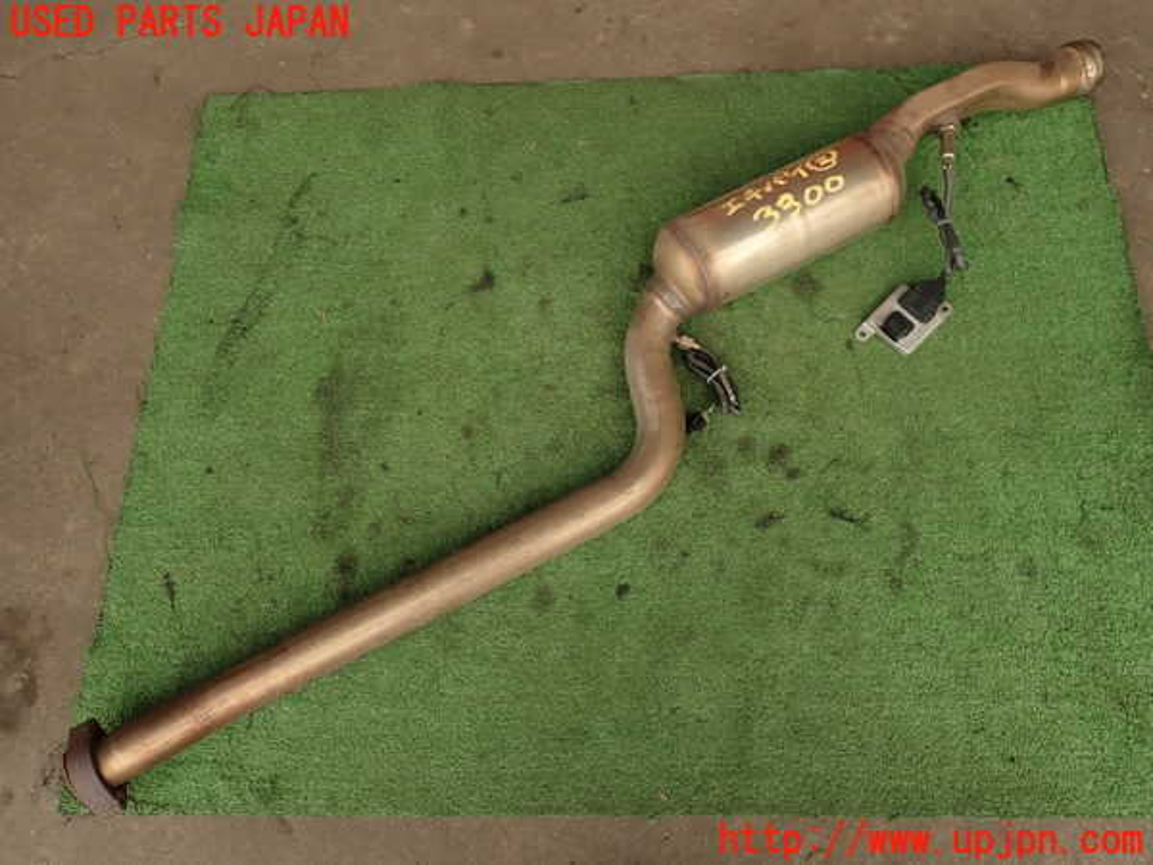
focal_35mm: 25
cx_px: 576
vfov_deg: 54.9
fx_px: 833
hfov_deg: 69.4
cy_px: 432
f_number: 2.8
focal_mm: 4.5
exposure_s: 1/160
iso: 100
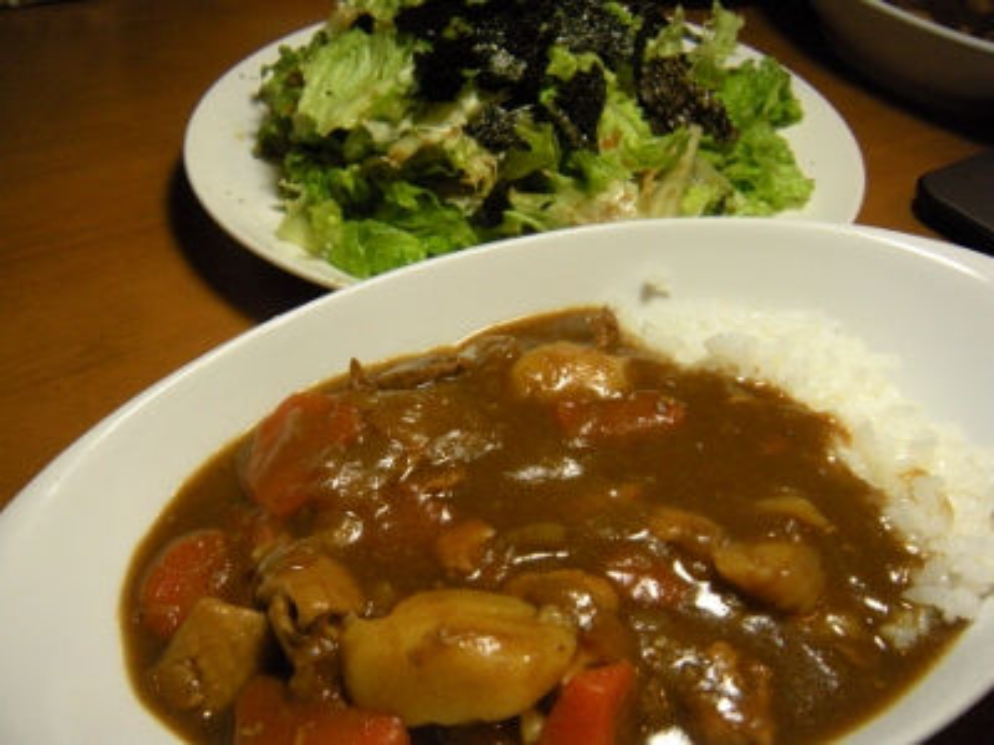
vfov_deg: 40.7
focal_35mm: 35
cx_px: 497
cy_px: 372
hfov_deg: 52.6
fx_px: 1005
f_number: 3.8
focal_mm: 5.9
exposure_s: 1/60
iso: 254
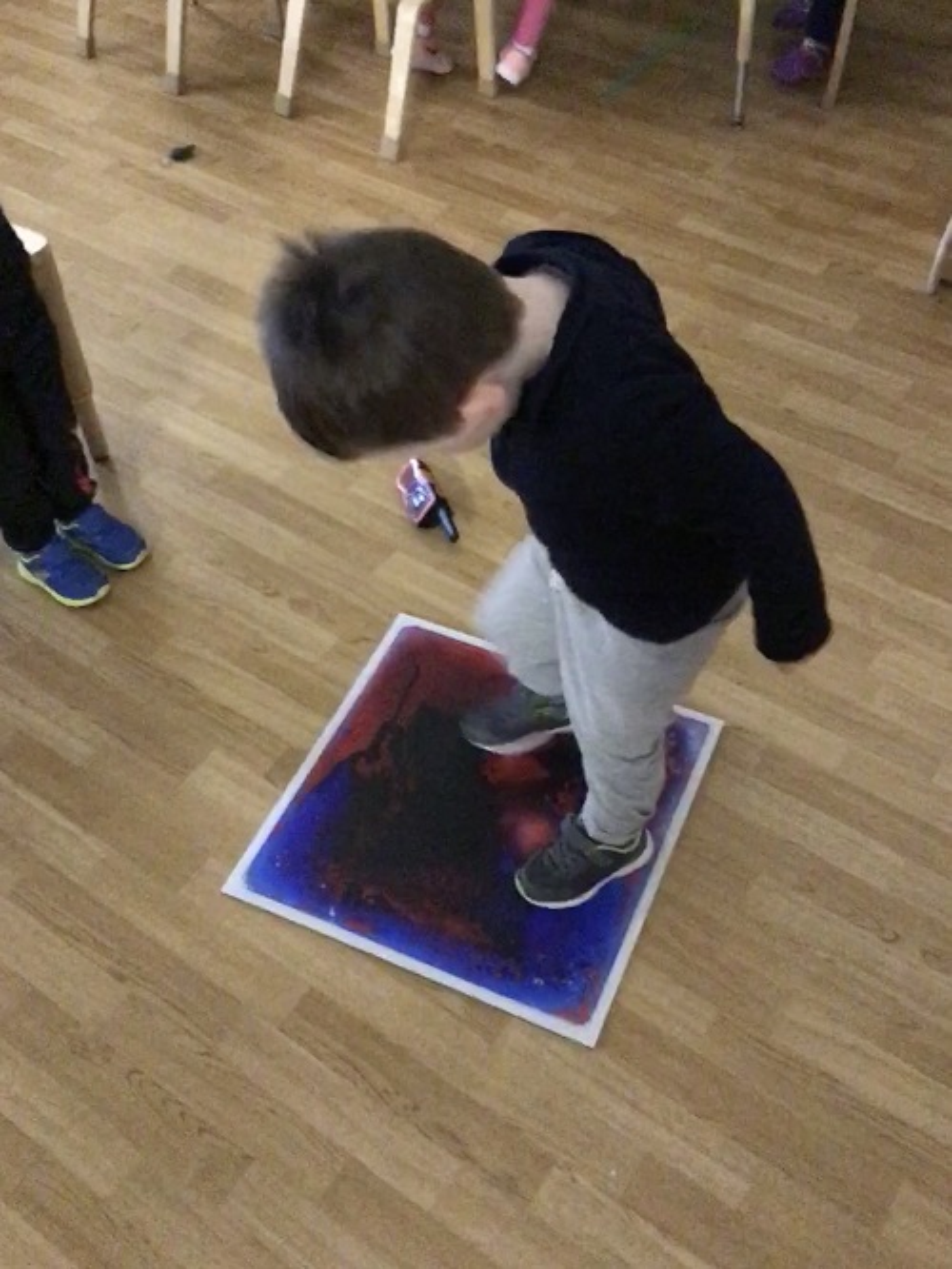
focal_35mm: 31
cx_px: 476
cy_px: 634
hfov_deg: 45.5
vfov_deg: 58.3
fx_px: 1136
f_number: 2.4
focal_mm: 3.3
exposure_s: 1/15
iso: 800
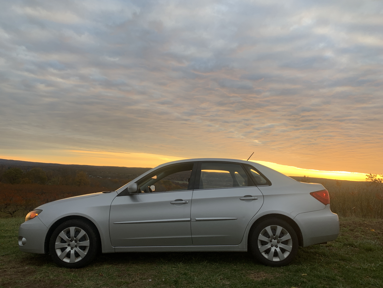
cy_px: 144
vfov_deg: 53.1
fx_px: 288
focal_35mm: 26
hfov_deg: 67.3
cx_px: 192
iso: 25
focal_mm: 4.25
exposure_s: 1/156
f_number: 1.8
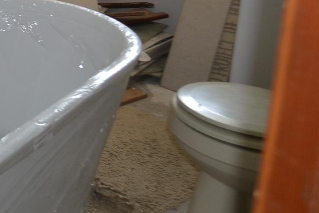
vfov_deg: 15.7
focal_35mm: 83
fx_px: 736
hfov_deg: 21.2
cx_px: -140
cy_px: -59
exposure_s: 1/125
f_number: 4
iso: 400
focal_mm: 18
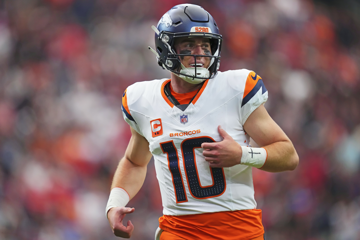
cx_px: 180
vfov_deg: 3.4
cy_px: 120
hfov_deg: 5.2
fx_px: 4000
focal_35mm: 400
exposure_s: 1/2000
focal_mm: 400
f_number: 2.8
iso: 3200
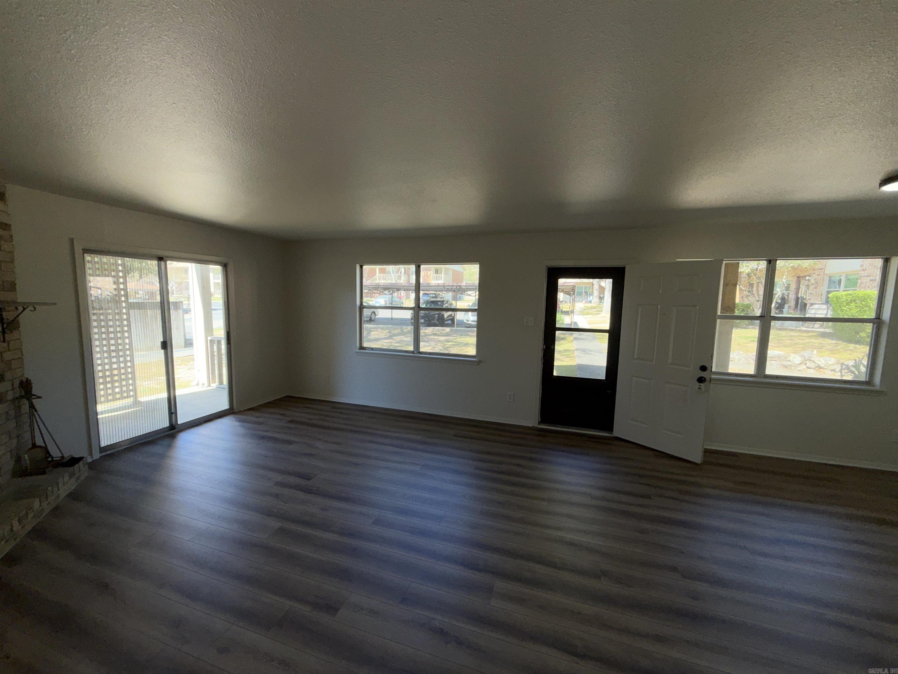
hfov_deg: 102.1
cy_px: 337
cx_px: 449
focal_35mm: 14
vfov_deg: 85.7
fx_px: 363
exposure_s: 1/120
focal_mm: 2.22
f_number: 2.2
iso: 20
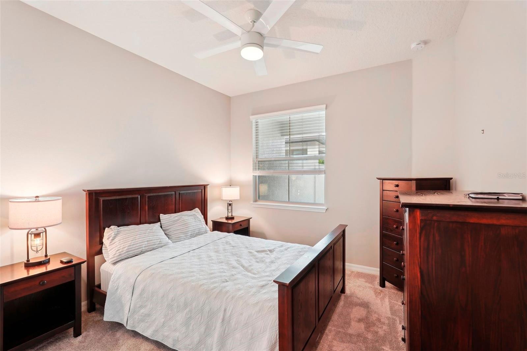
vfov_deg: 73.7
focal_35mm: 16
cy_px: 176
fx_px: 234
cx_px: 264
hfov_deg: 96.7
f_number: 8
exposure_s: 1/10
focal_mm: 16
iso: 400
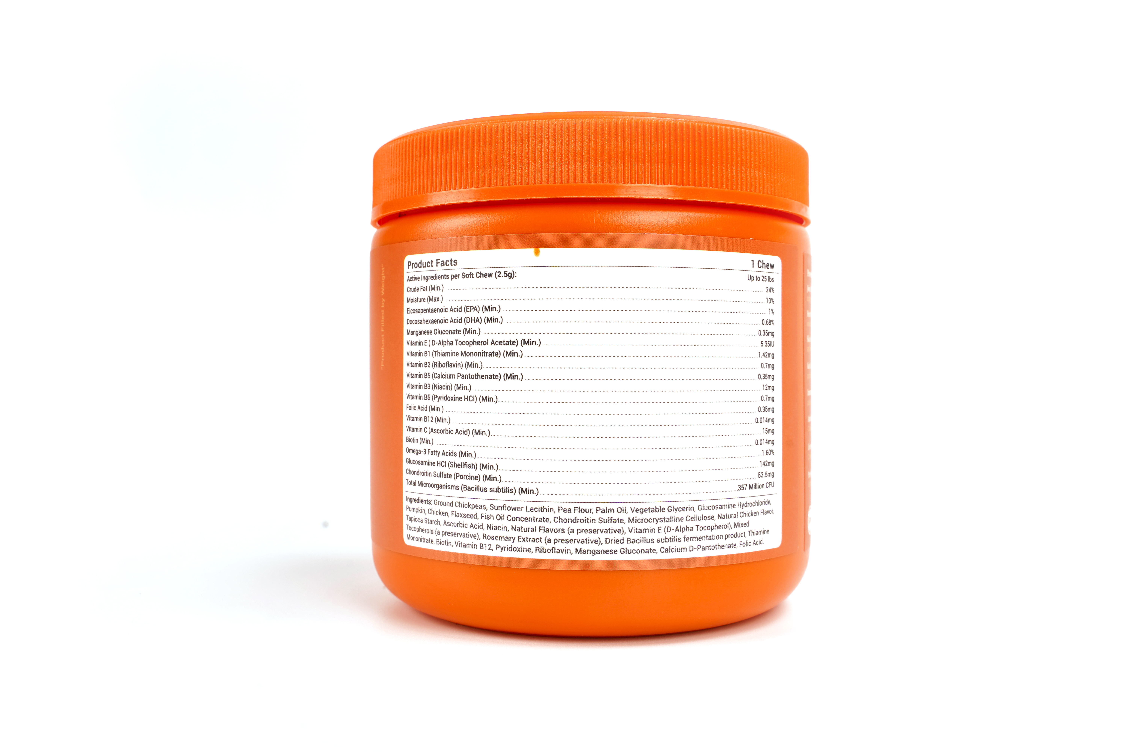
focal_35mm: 35
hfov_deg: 54.4
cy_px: 376
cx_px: 564
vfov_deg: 37.9
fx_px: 1096
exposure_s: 1/80
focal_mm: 35
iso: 100
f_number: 14
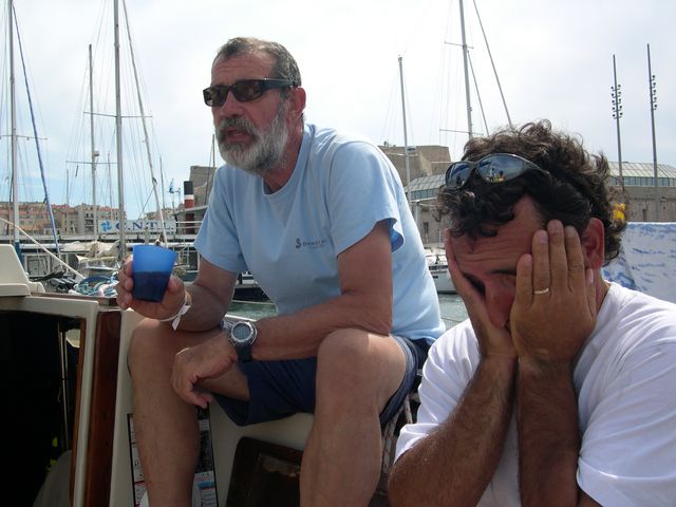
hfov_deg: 49.0
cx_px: 338
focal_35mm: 38
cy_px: 254
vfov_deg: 37.7
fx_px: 742
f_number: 7.6
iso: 100
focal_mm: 8
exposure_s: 1/184
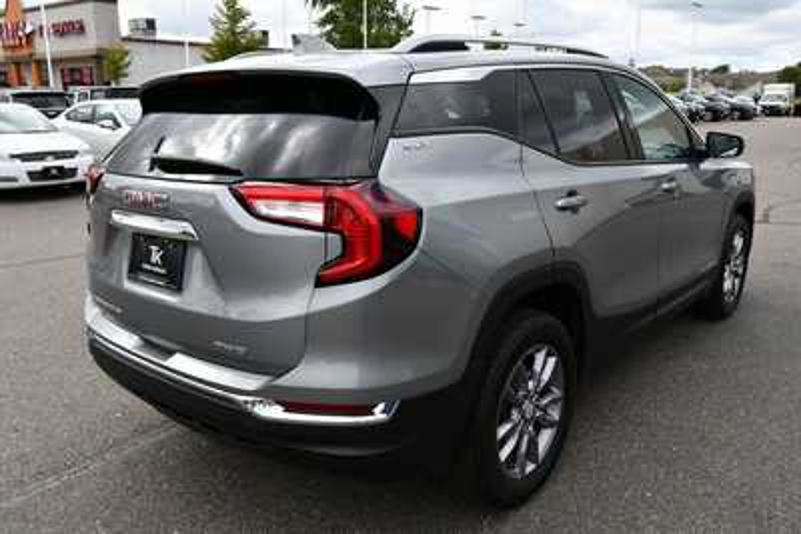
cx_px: 400
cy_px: 267
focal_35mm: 30
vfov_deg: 43.6
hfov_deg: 61.9
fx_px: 668
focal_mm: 20
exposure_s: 1/250
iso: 200
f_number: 8
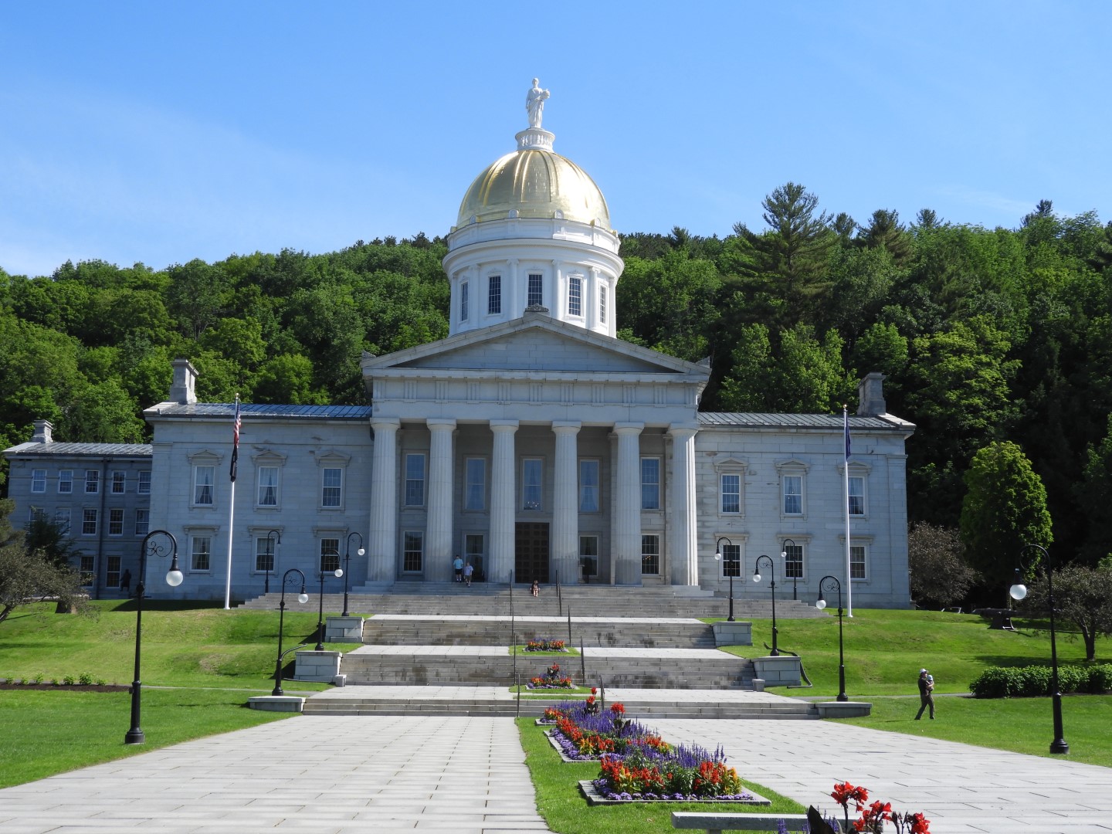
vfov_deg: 29.1
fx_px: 1606
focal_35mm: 50
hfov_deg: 38.2
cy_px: 417
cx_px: 556
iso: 100
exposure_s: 1/800
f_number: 4
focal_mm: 9
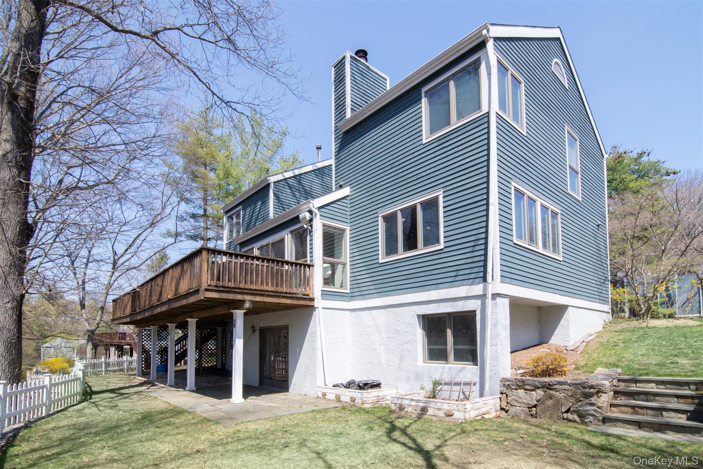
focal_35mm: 16
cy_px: 234
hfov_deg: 95.0
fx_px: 322
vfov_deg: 72.0
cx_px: 352
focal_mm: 11
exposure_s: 1/250
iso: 400
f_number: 13
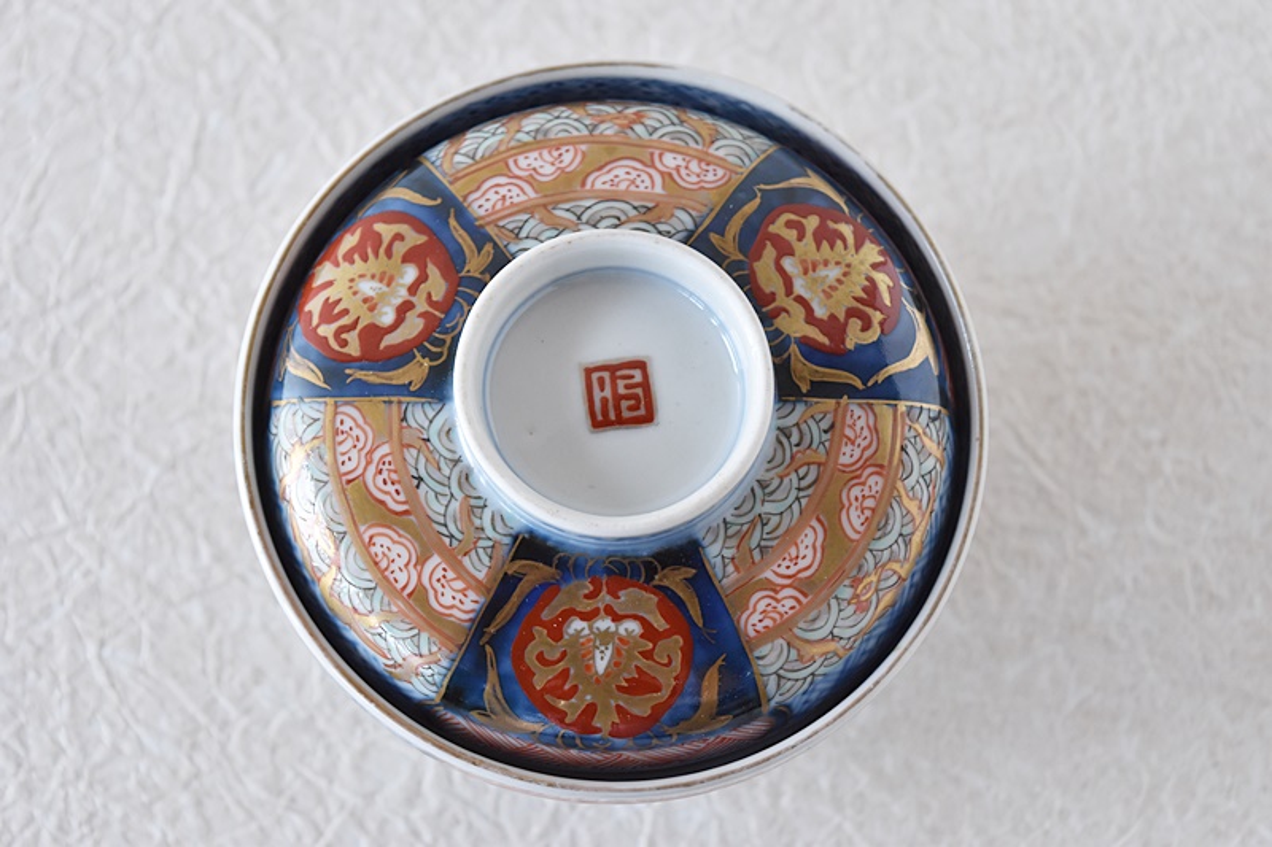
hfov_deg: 24.6
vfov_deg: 16.5
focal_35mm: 82
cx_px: 636
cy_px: 424
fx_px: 2914
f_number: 5.6
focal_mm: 55
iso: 800
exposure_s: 1/8
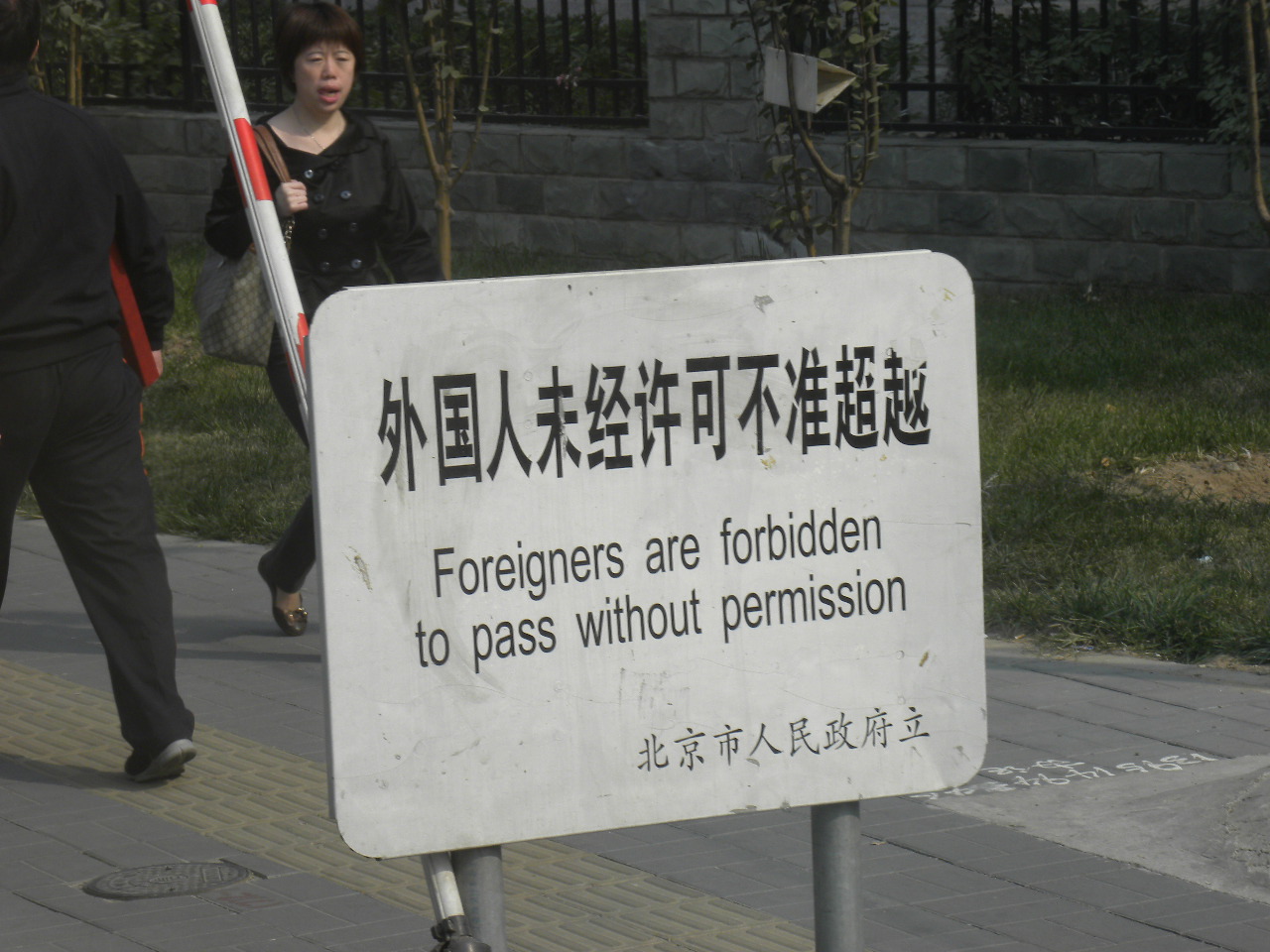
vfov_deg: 10.3
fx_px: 5283
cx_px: 635
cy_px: 476
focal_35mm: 144
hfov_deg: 13.7
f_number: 5.6
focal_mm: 25.7
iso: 64
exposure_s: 1/262
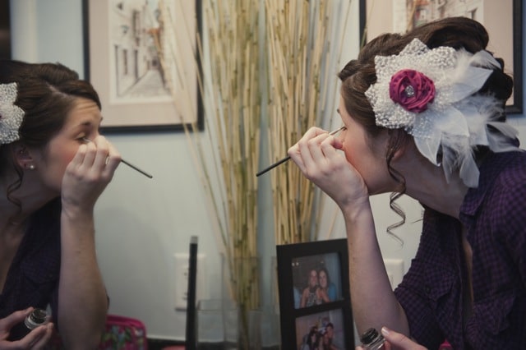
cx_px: 263
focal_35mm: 48
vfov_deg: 28.0
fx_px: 701
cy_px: 175
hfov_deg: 41.1
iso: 800
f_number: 2.8
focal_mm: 48
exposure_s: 1/250
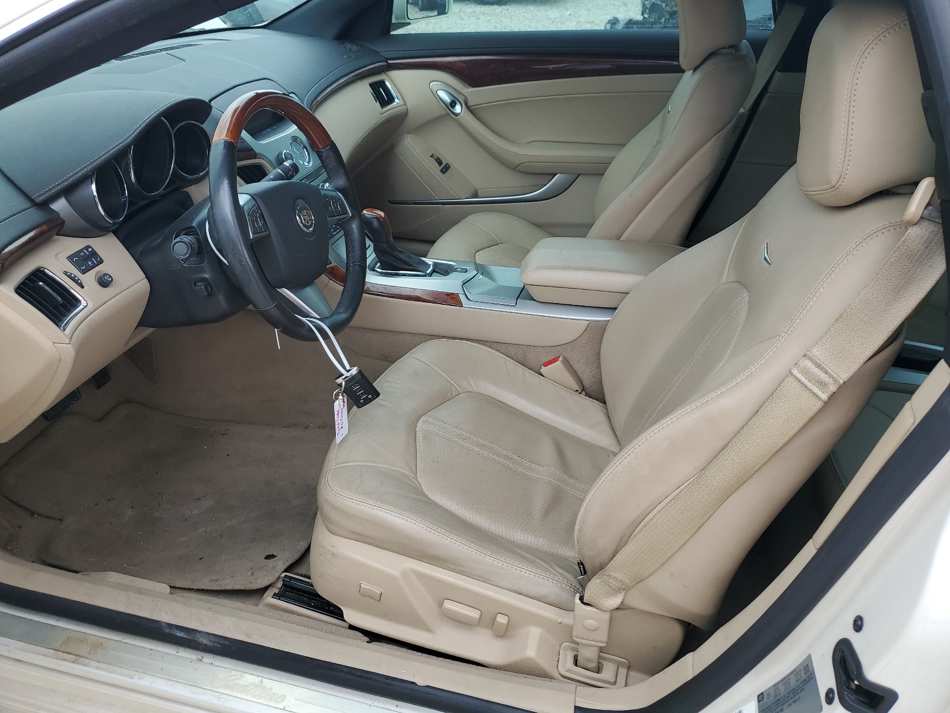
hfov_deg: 67.3
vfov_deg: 53.1
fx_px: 714
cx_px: 475
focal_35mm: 26
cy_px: 356
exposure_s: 1/625
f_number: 1.5
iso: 50
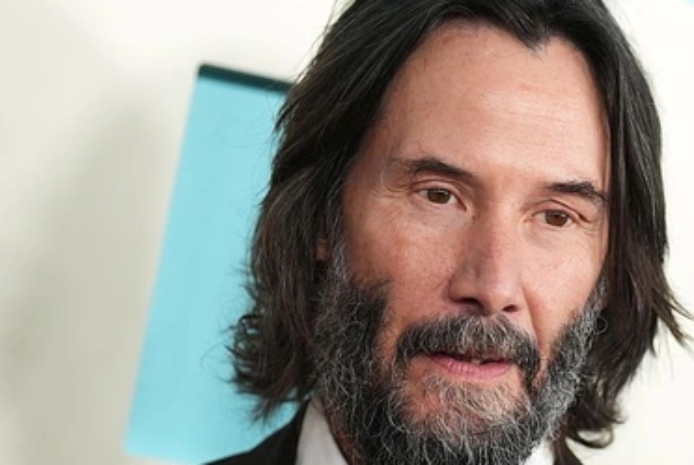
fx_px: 6813
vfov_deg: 3.9
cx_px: 494
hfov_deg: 5.8
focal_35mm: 353
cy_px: 279
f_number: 2
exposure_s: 1/640
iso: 800
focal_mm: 135
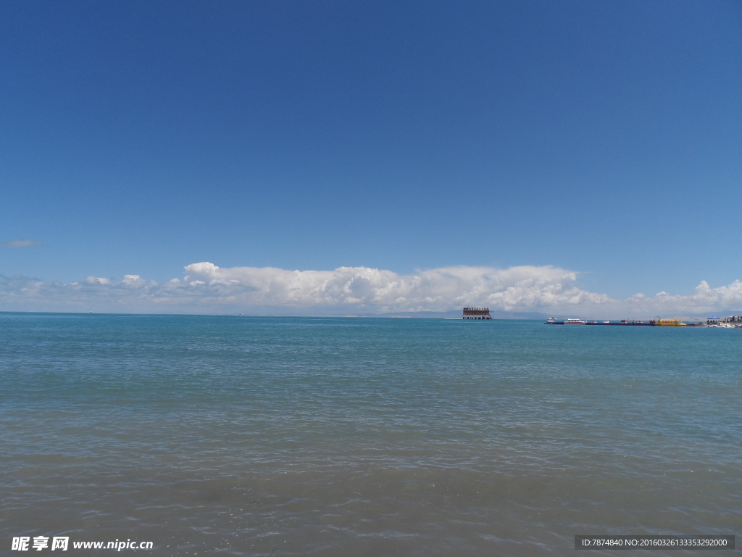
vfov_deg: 56.8
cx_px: 371
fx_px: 514
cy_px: 278
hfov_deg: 71.6
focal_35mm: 24
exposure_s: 1/1000
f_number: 4.5
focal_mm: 4
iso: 80
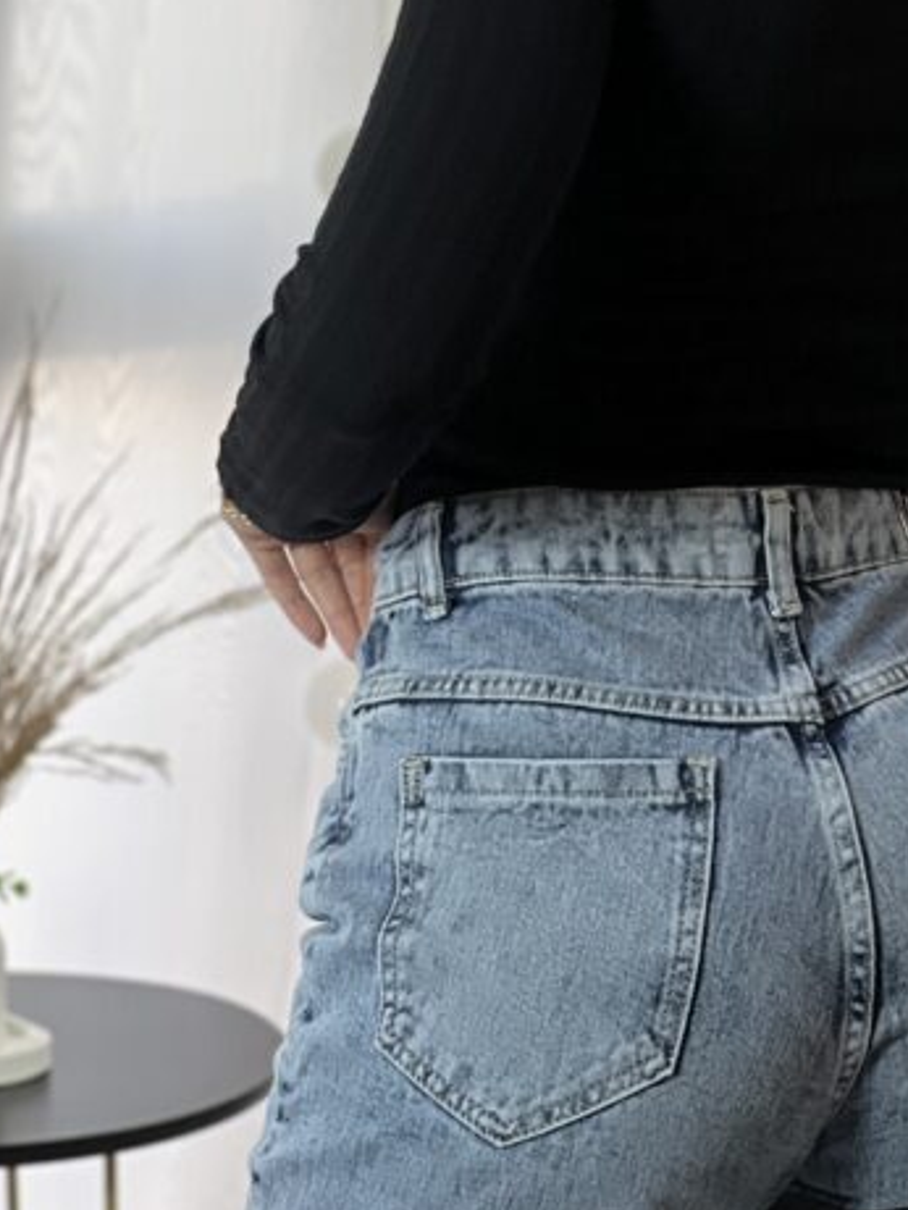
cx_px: 764
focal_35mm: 156
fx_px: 5453
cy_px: -9
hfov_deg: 9.5
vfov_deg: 12.5
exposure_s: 1/120
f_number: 2.8
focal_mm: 9
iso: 80
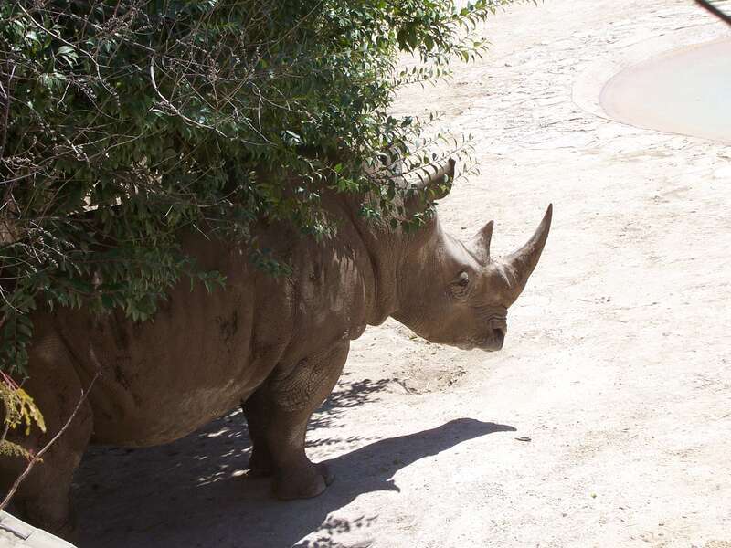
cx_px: 366
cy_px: 274
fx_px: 2154
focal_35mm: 102
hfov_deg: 19.3
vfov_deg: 14.5
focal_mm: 17.5
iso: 80
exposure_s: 1/350
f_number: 5.6
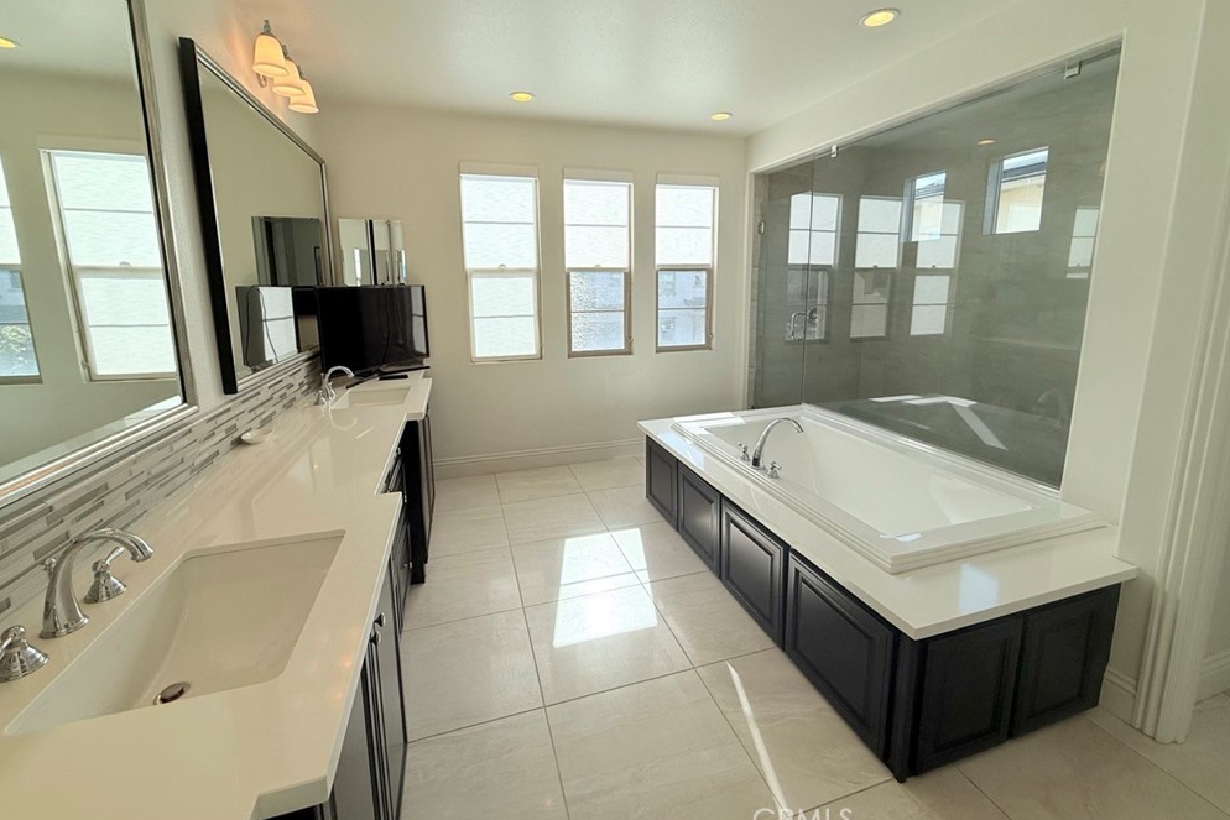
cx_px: 617
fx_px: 513
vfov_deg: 77.0
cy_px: 362
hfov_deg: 100.4
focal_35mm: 15
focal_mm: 2.22
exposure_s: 1/564
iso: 64
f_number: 2.2
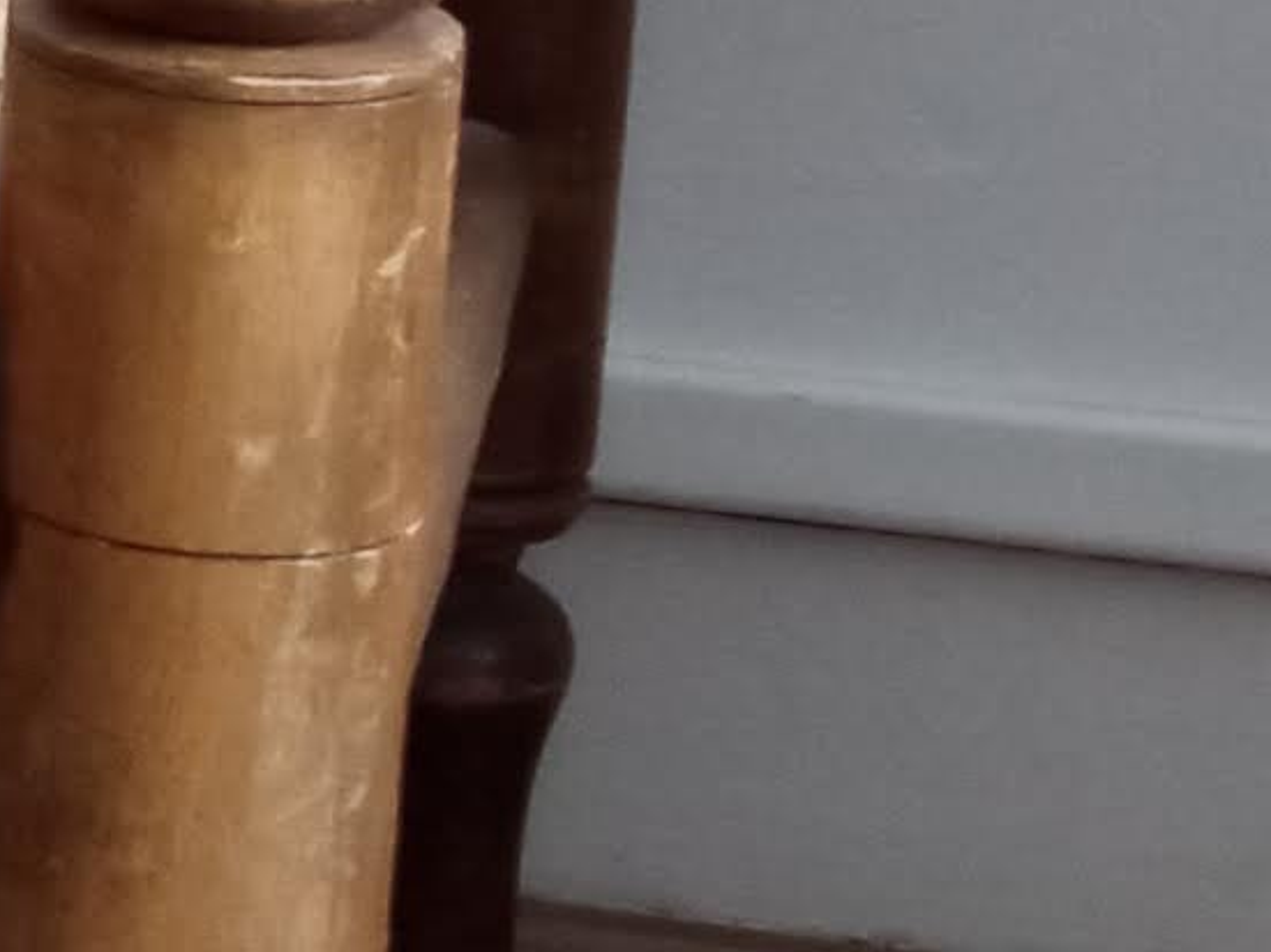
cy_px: -134
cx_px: -2934
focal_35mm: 204
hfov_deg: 7.9
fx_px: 7489
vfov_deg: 7.2
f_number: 2.2
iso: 402
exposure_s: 1/25
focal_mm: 3.79
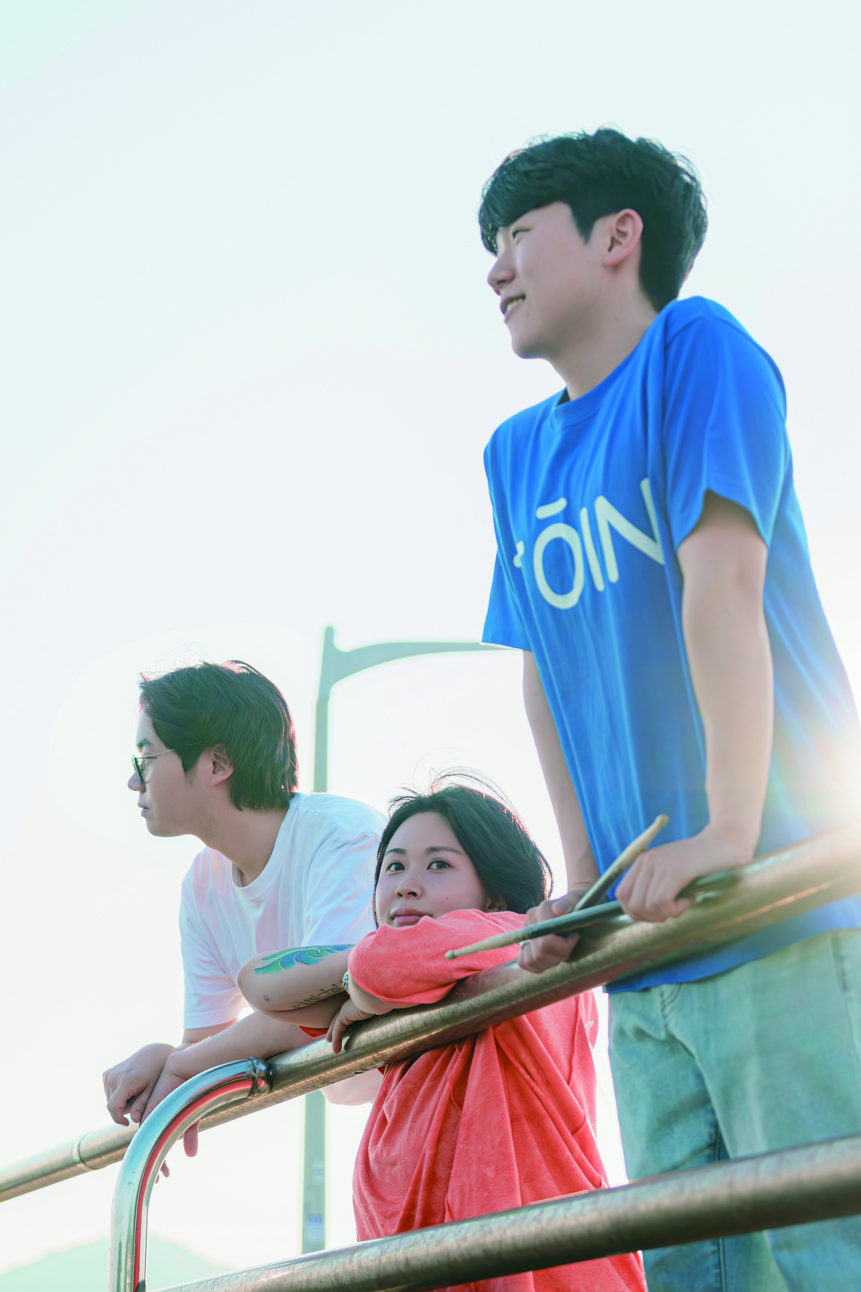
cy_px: 646
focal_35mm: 69
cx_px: 430
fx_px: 2475
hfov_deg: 19.7
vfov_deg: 29.2
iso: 200
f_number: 2.8
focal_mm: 46
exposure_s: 1/4000
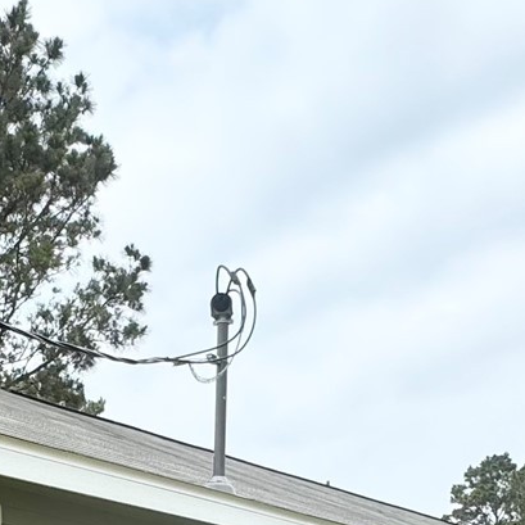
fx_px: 1064
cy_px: 723
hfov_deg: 26.6
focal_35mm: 62
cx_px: 30
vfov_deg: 23.7
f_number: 2.2
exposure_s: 1/1395
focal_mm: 2.22
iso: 50
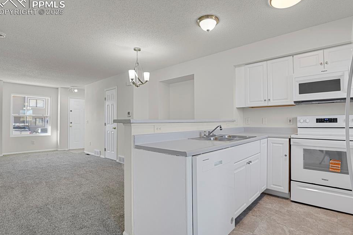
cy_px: 119
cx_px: 179
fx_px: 177
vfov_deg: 67.4
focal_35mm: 18
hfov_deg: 90.0
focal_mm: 17
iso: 250
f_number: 8
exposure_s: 1.3
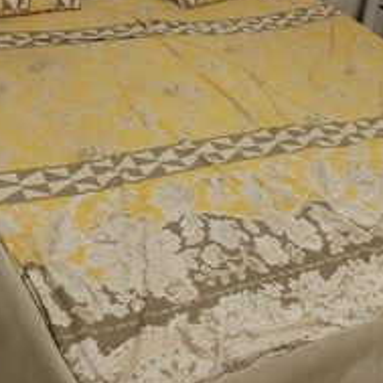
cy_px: 104
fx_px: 776
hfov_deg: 27.7
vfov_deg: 27.4
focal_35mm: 62
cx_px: 204
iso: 494
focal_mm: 4.75
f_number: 1.8
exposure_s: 1/33.3
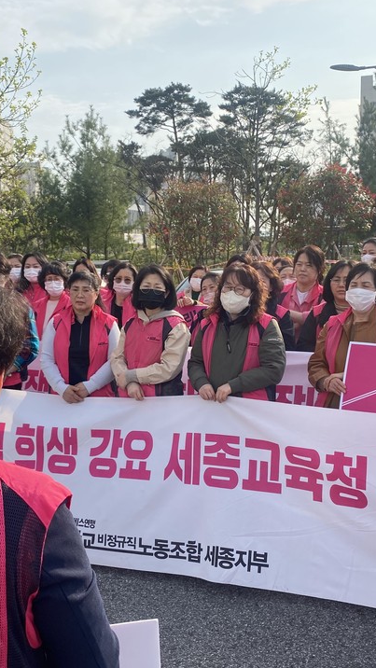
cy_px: 333
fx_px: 673
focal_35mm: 38
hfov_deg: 31.1
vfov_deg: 52.8
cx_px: 155
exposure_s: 1/1779
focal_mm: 4.25
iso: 32
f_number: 1.8
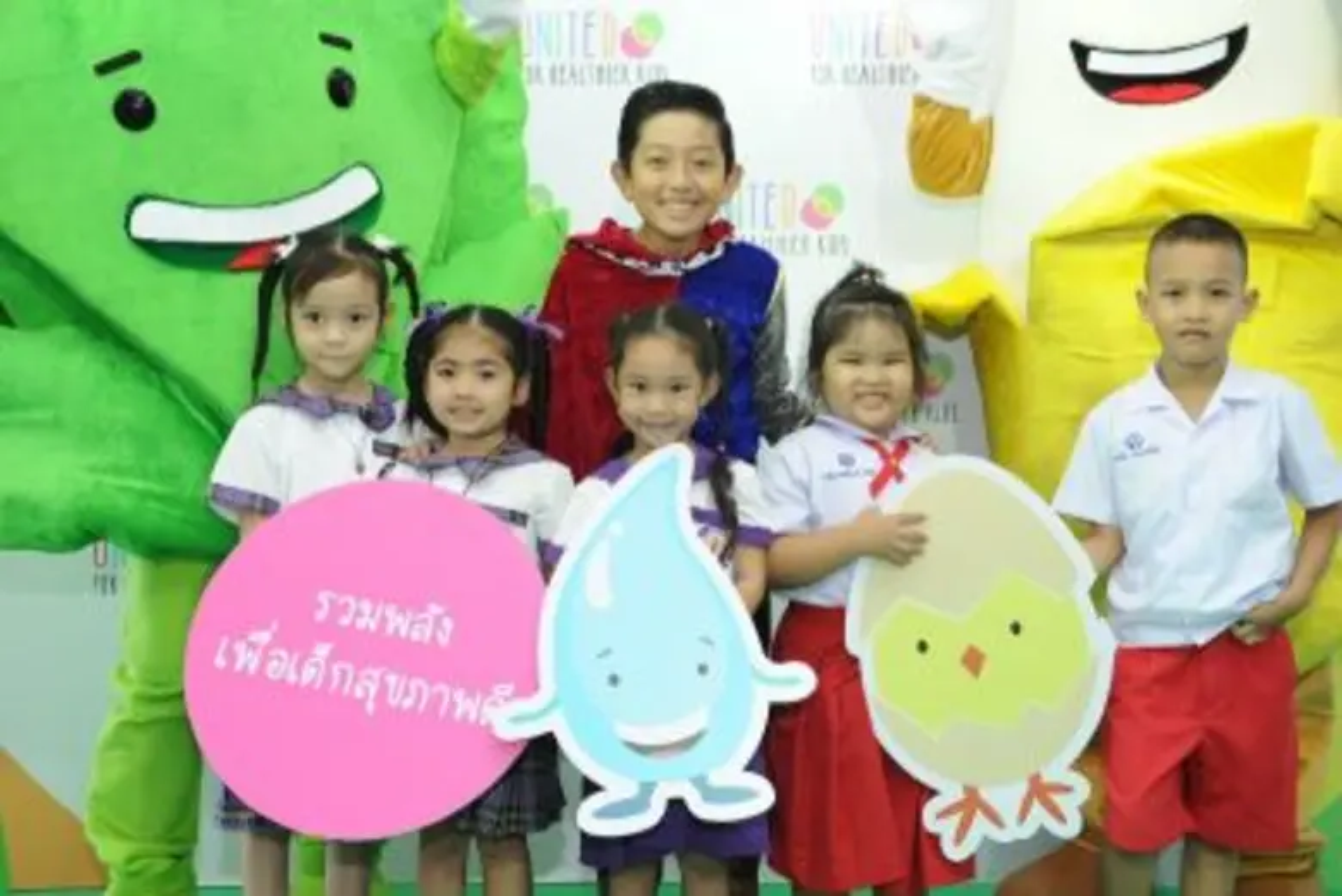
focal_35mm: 48
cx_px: 671
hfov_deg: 41.1
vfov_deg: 28.1
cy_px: 448
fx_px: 1790
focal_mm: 48
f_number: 5
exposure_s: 1/125
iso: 1600
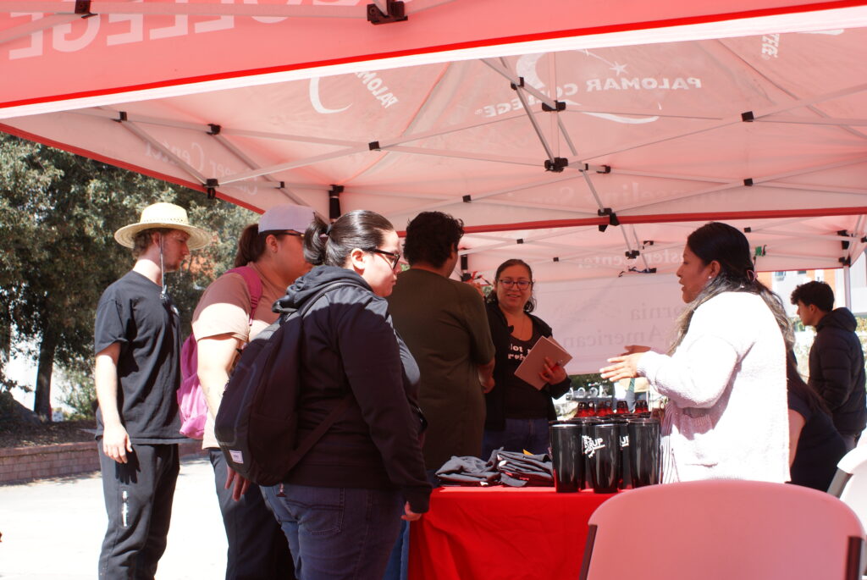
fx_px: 1085
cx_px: 434
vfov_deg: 29.9
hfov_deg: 43.6
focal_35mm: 45
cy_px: 290
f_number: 6.3
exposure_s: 1/80
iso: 100
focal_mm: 30
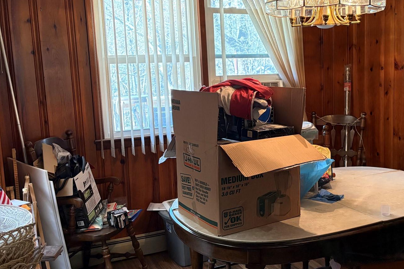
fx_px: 483
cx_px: 282
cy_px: 122
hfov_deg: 44.5
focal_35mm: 43
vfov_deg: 31.2
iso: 400
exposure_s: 1/60
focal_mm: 5.96
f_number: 1.6
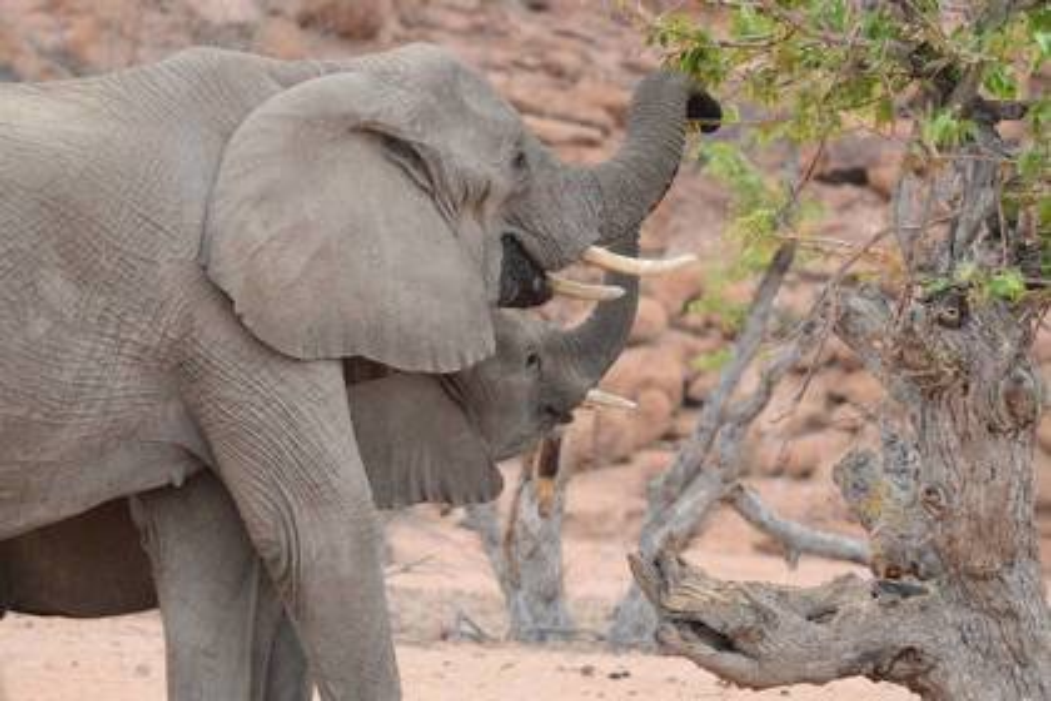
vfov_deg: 3.1
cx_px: 526
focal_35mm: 450
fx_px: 13136
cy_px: 350
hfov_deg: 4.6
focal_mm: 300
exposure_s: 1/250
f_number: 9
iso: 400
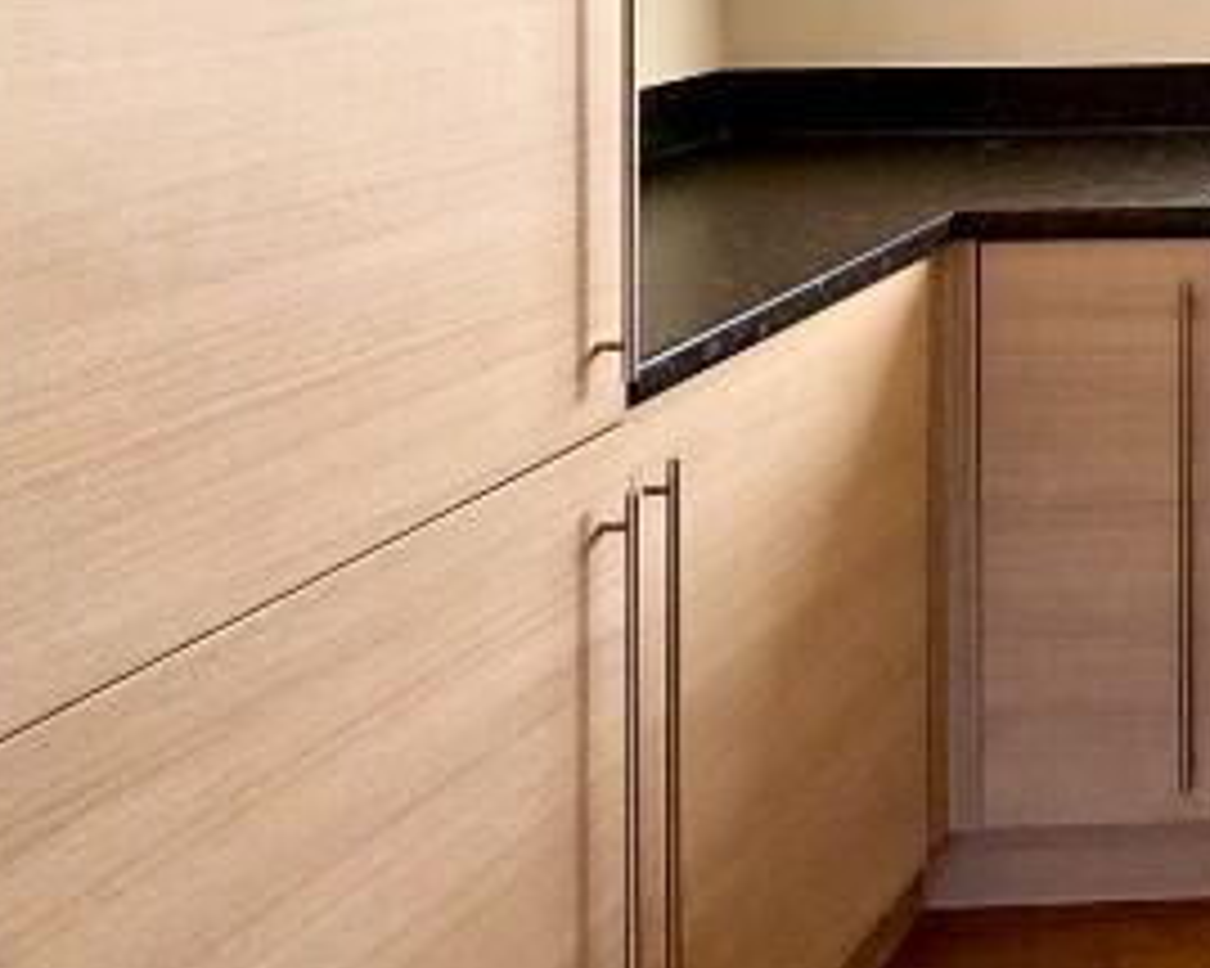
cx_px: 1885
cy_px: -149
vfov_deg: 26.4
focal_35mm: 52
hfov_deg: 25.4
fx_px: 1862
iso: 64
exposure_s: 1/134
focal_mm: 2.22
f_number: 2.2
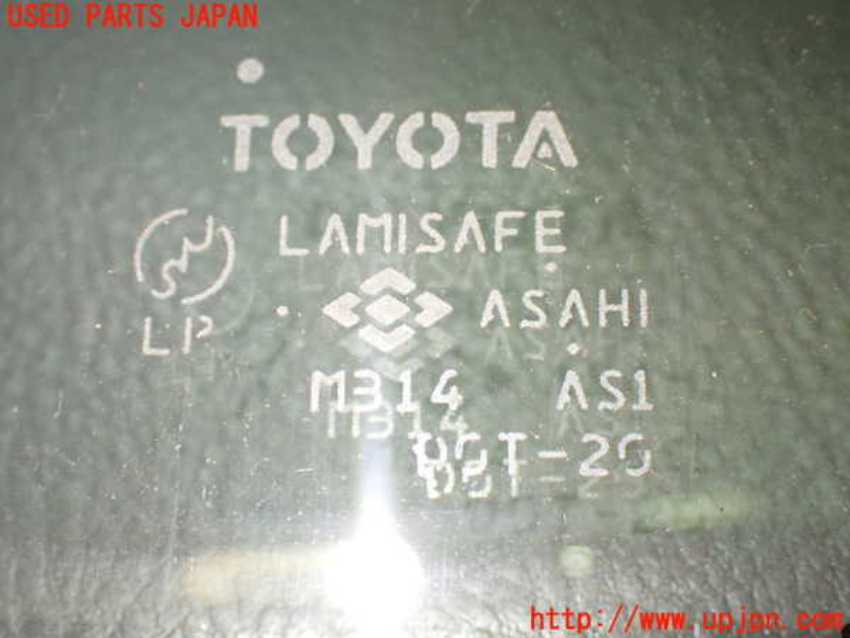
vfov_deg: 25.2
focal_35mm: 58
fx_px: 1424
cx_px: 425
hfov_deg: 33.2
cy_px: 319
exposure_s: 1/60
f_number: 3.5
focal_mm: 10.35
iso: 1000
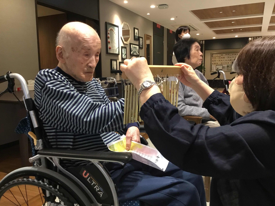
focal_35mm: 31
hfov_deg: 58.4
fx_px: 246
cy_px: 103
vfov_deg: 45.4
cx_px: 138
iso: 160
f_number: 2.4
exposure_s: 1/30
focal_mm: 3.3
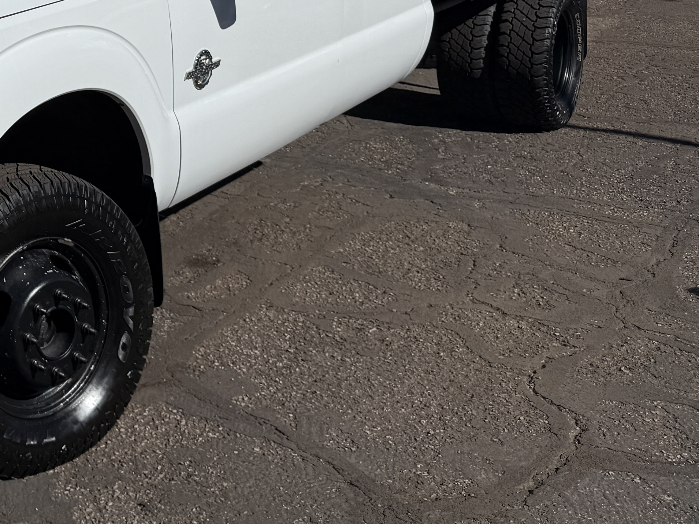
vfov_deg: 22.7
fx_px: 1212
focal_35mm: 60
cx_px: -162
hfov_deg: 27.8
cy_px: -82
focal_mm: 6.76
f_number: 1.78
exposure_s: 1/14286
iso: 80
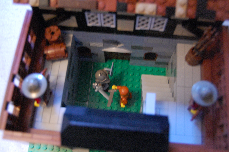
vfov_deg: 31.8
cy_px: 76
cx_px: 114
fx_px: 267
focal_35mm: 42
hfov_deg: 46.4
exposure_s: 1/4
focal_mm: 28
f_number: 4.2
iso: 1600
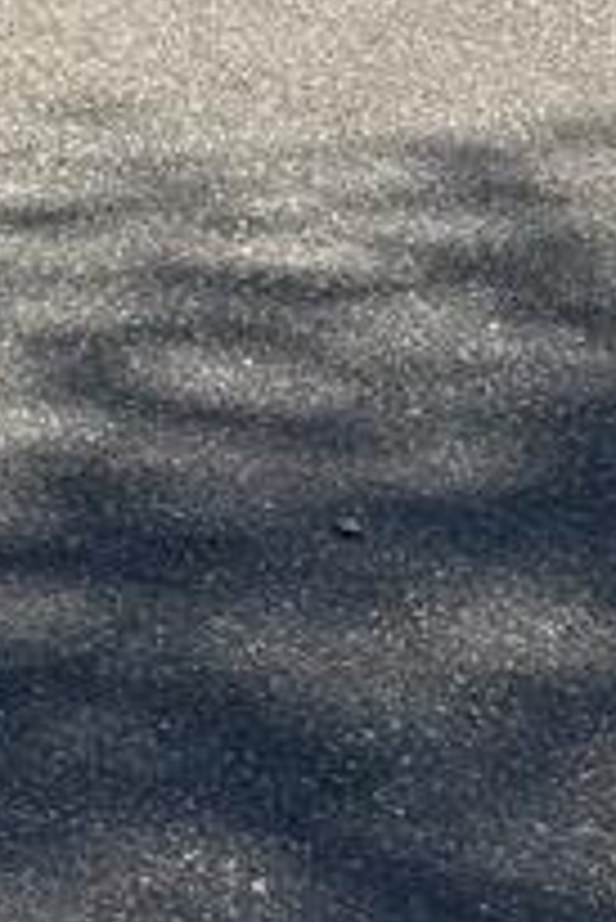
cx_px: -490
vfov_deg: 13.2
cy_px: -909
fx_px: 3459
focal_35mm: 135
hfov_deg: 9.7
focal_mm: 5.96
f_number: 1.6
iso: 50
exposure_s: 1/2062
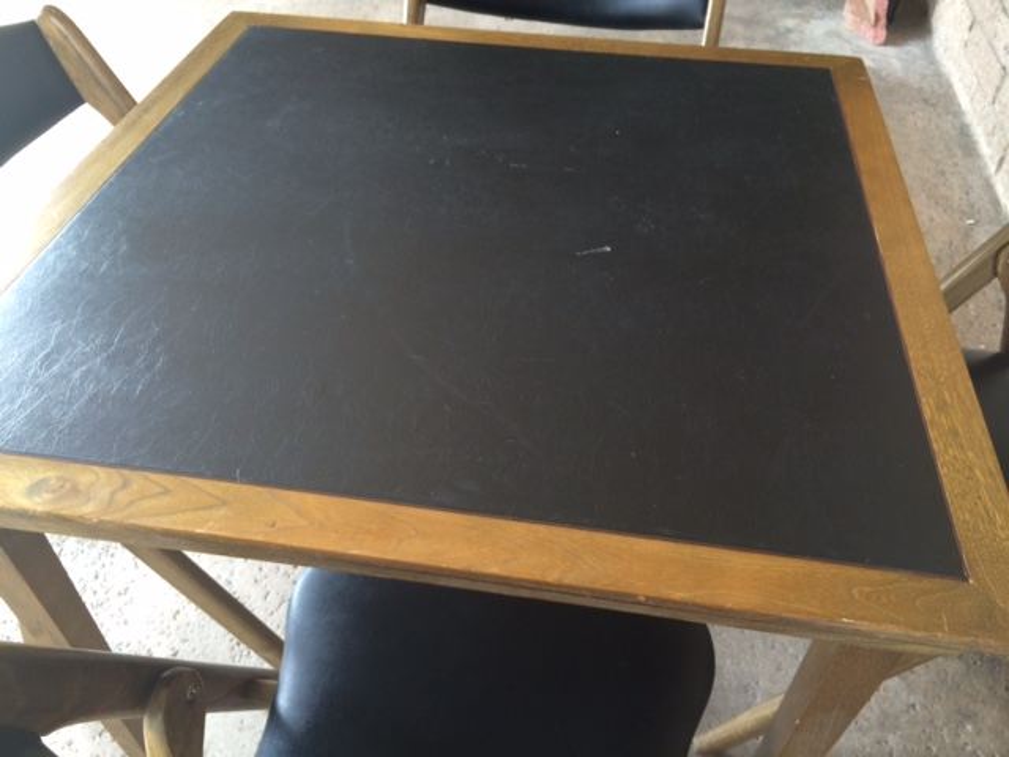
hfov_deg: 61.7
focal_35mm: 29
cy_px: 378
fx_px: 845
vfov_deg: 48.2
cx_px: 504
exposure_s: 1/30
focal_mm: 4.15
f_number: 2.2
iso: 40
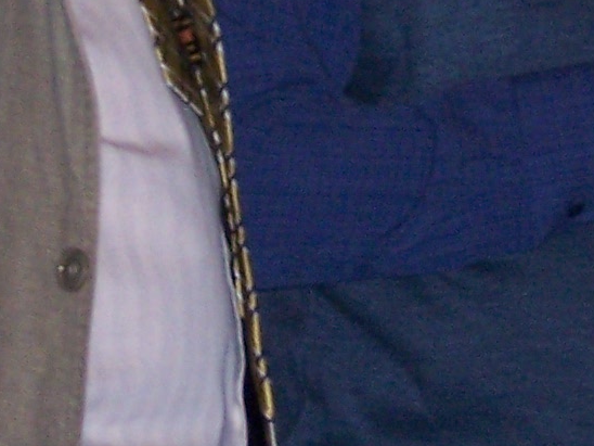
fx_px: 5646
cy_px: -250
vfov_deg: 4.5
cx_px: 401
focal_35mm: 329
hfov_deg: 6.0
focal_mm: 12
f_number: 3.8
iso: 160
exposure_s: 1/100
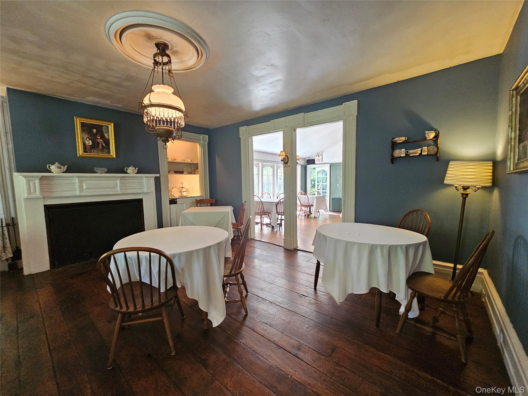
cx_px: 264
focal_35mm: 13
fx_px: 198
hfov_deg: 106.2
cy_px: 198
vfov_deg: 89.9
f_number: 2.2
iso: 400
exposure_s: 1/40
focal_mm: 2.2
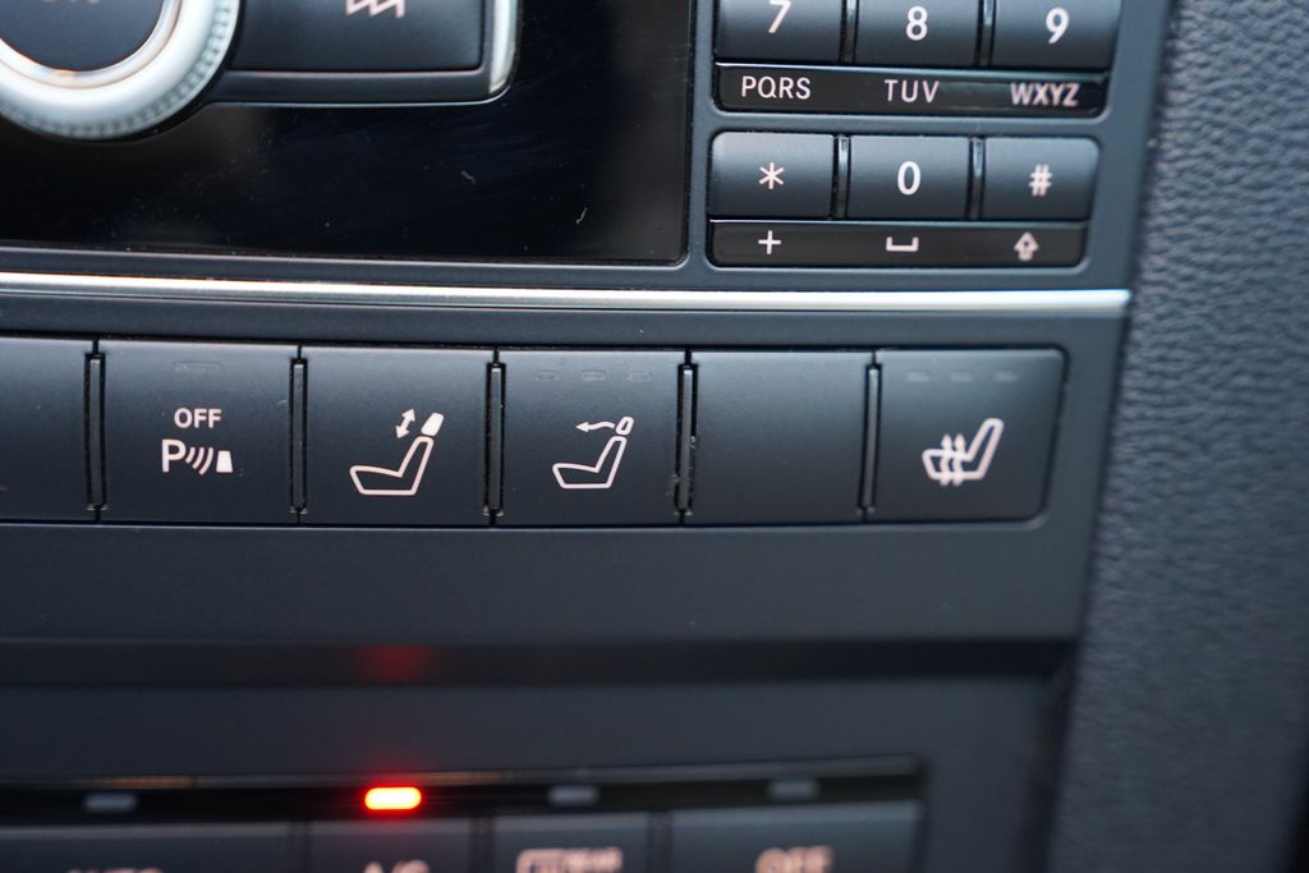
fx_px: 2182
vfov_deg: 22.6
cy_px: 436
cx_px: 654
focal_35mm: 60
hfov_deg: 33.4
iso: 4000
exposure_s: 1/60
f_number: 2.8
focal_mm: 60
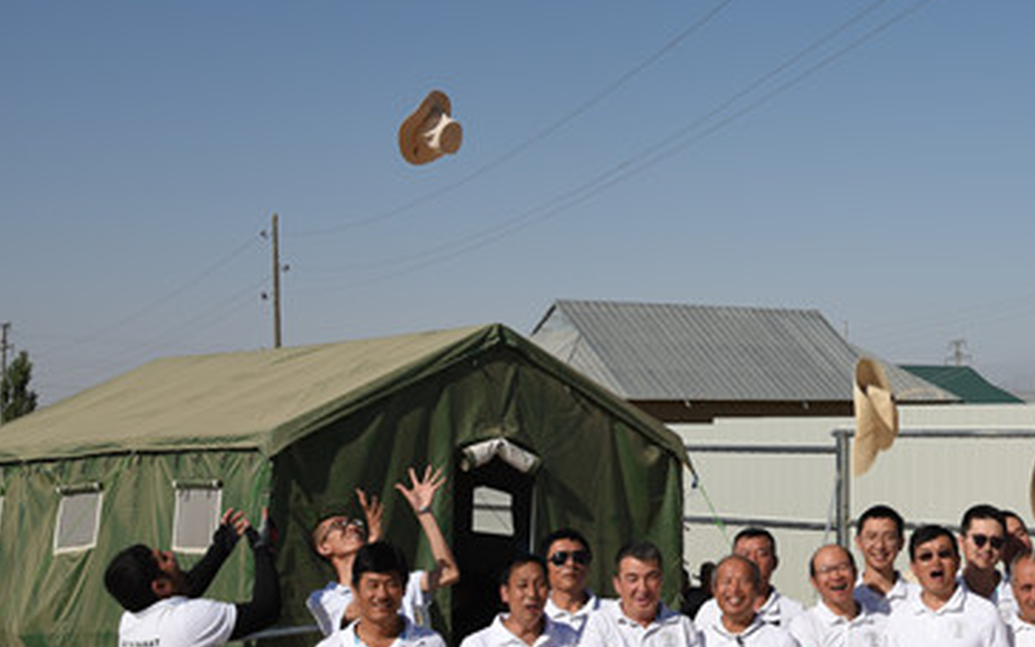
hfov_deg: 27.7
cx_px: 897
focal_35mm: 72
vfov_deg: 18.0
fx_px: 2031
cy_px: 204
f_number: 10
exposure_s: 1/320
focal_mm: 40
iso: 100
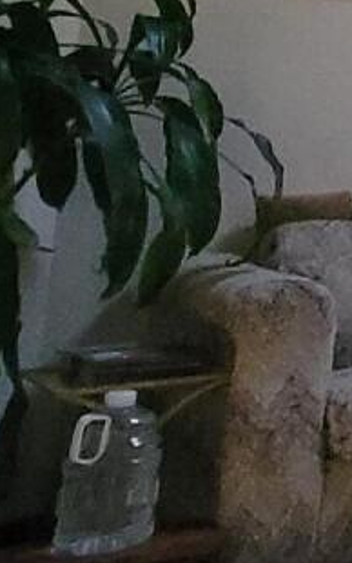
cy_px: -89
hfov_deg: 9.0
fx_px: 1365
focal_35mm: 89
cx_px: 1266
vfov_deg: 21.8
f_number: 2.2
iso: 1000
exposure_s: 1/24
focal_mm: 2.2
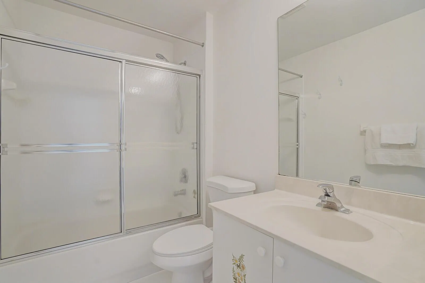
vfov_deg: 73.6
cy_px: 142
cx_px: 212
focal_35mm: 16
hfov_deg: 96.8
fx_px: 189
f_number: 5.6
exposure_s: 1/50
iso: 800
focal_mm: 16
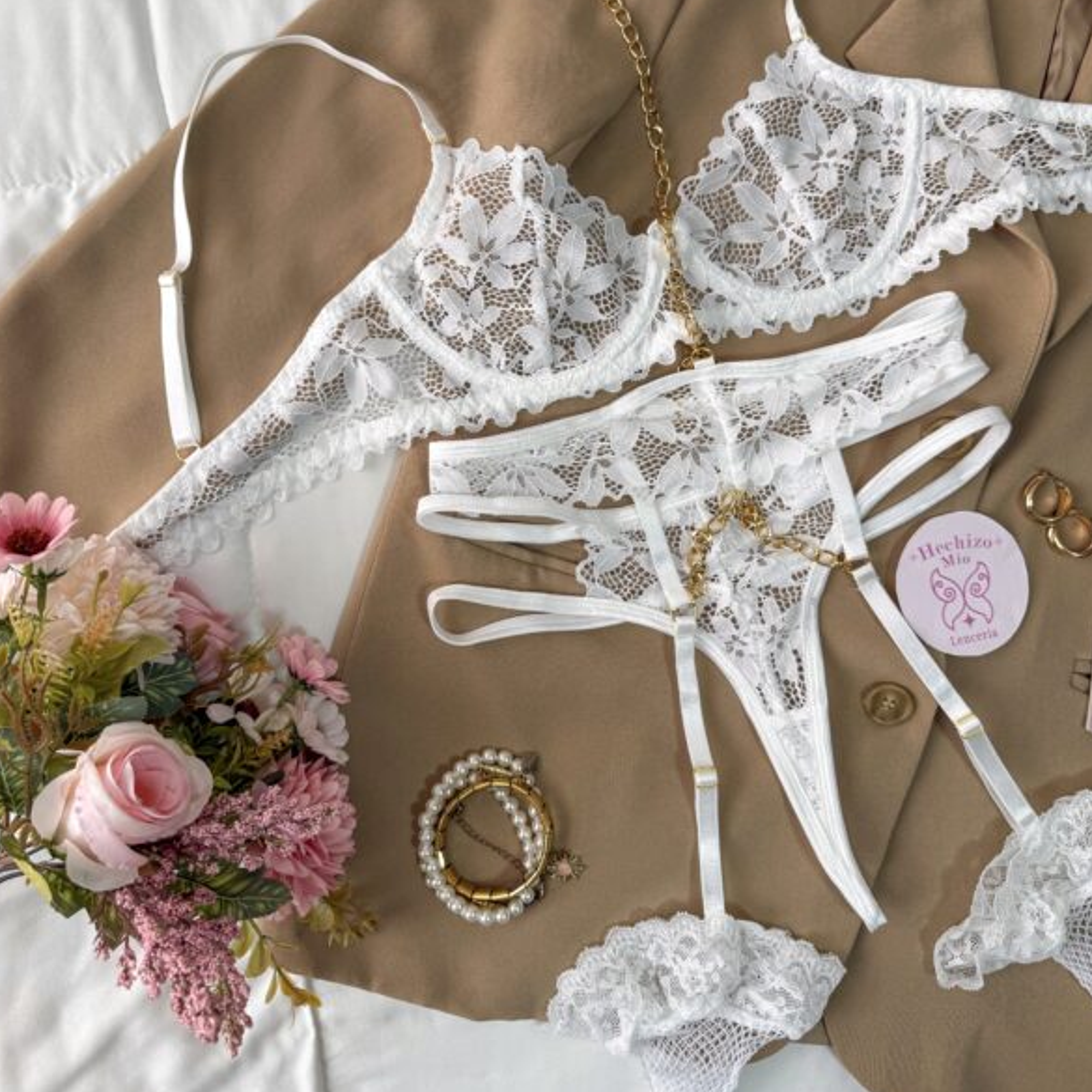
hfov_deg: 55.6
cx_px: 538
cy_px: 427
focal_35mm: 29
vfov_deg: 55.1
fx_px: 1035
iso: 64
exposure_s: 1/120
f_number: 1.8
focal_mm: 6.76
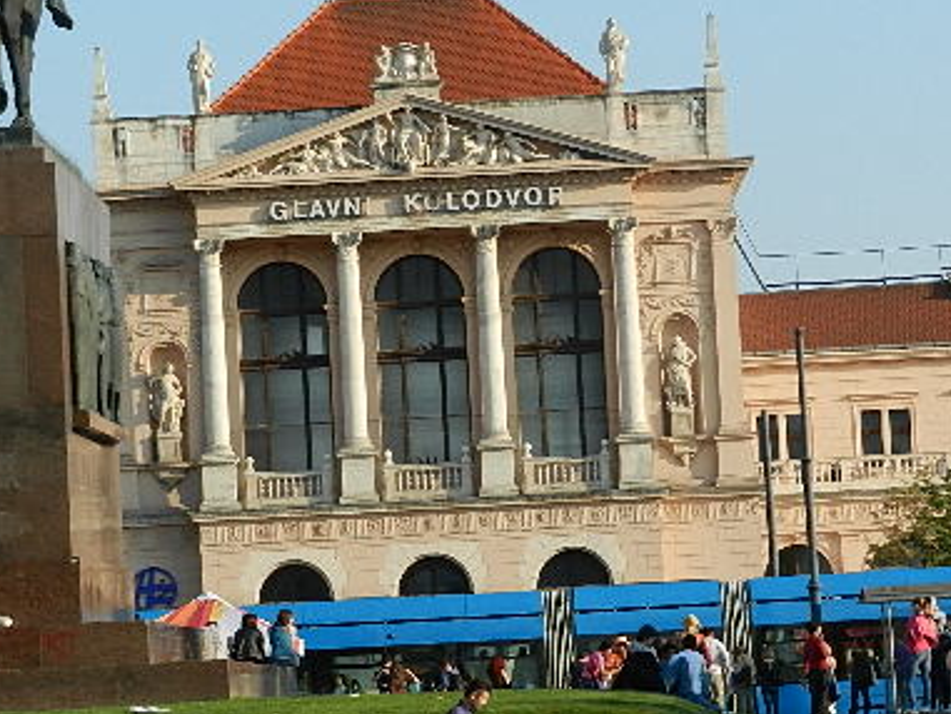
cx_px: 519
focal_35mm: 178
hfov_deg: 11.1
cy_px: 255
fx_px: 4892
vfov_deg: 8.3
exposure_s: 1/500
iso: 160
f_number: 5
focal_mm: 19.1
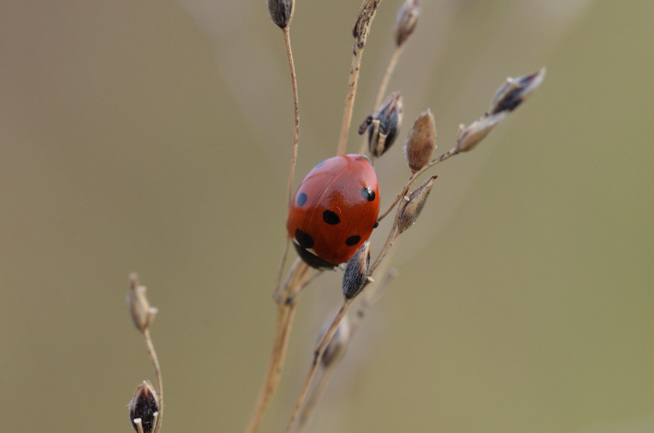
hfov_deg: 15.2
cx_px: 327
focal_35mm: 135
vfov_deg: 10.1
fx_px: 2447
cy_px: 216
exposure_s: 1/320
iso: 1000
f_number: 8
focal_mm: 90
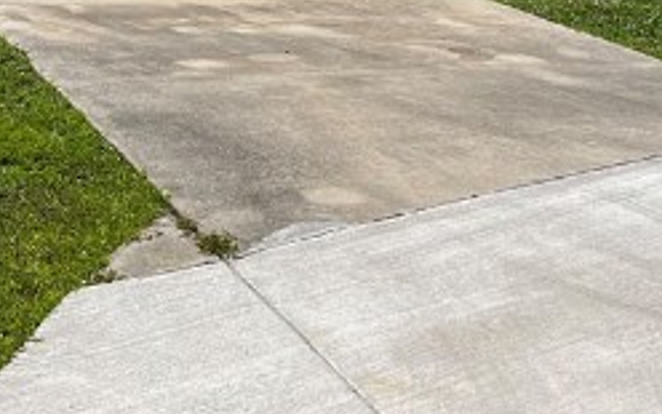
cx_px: 240
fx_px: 2057
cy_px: 187
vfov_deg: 11.5
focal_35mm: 114
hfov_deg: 18.3
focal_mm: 5.1
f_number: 1.6
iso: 50
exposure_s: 1/5556
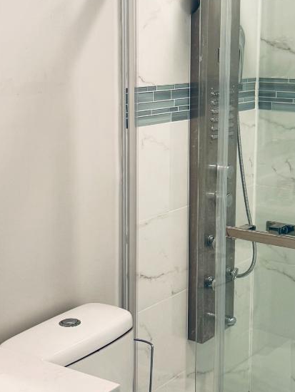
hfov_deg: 21.9
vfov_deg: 28.9
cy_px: 173
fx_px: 761
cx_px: 191
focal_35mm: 67
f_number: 1.78
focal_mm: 6.76
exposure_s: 1/120
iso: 100
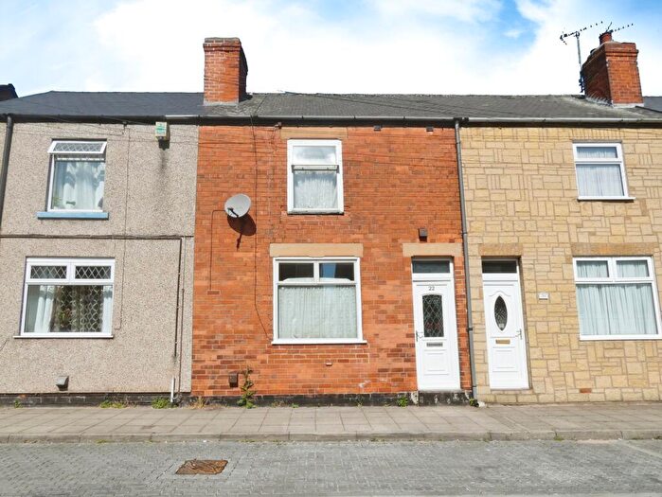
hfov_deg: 81.7
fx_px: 383
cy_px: 248
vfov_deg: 66.0
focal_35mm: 20
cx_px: 331
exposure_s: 1/800
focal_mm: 3.6
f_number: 5
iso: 80
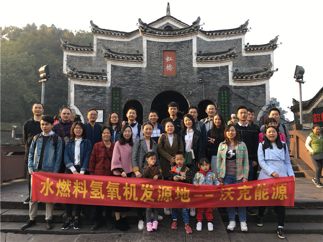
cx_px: 162
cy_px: 121
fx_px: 271
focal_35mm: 29
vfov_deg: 48.2
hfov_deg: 61.7
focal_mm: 4.15
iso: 25
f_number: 2.2
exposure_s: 1/133
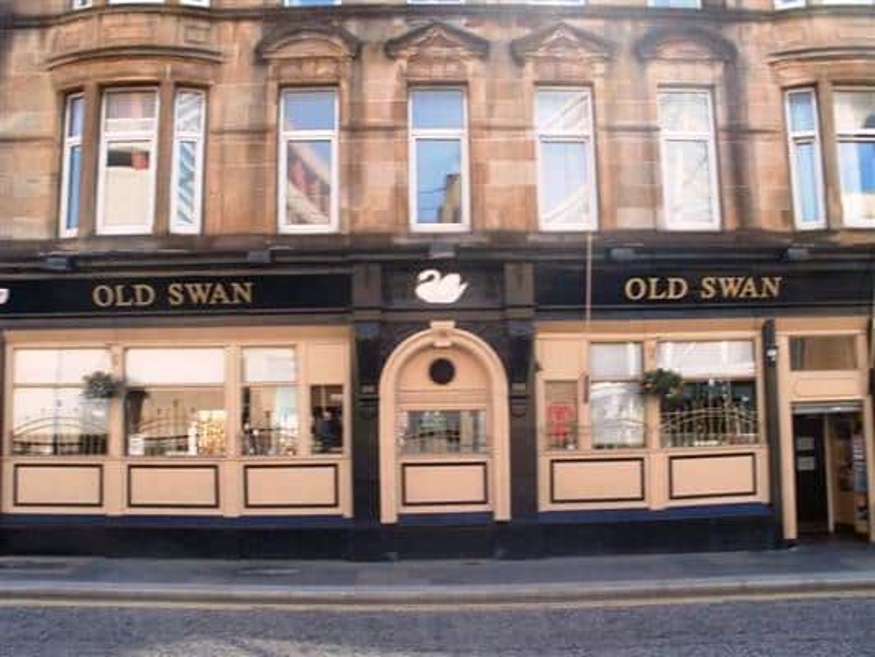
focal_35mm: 36
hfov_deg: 51.3
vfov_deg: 39.7
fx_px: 910
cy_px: 328
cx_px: 438
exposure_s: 1/80
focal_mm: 6.3
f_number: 5.6
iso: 100
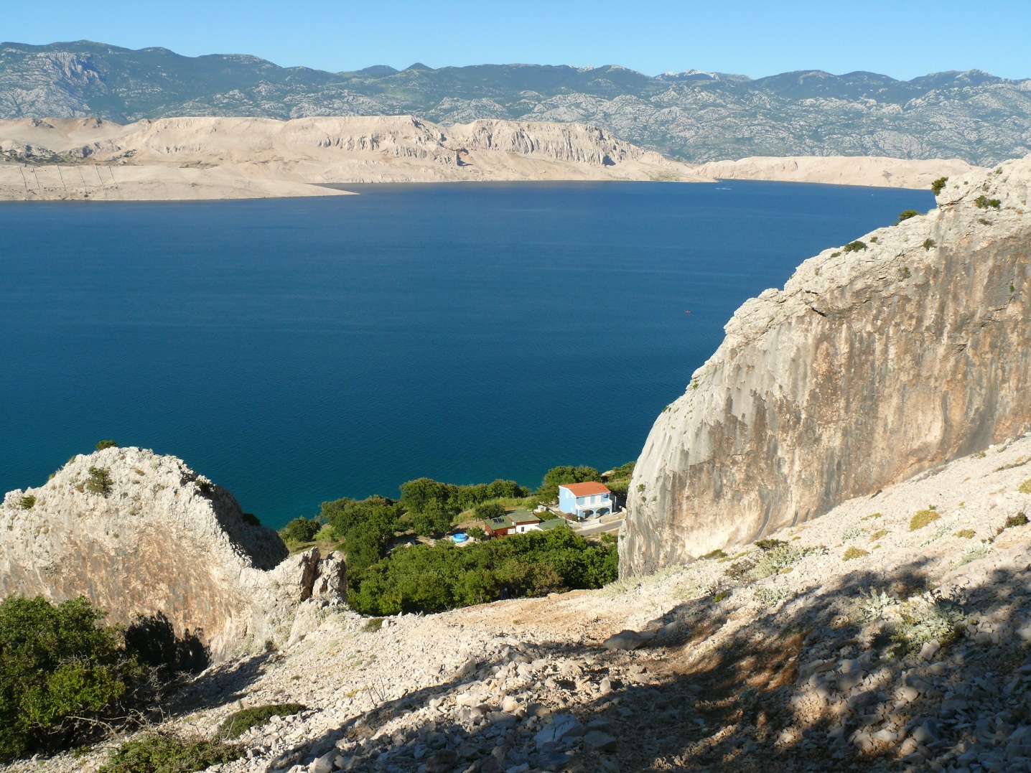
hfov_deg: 52.6
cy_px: 386
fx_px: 1042
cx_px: 516
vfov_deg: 40.7
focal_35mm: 35
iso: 100
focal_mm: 7.4
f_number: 5
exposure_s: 1/200
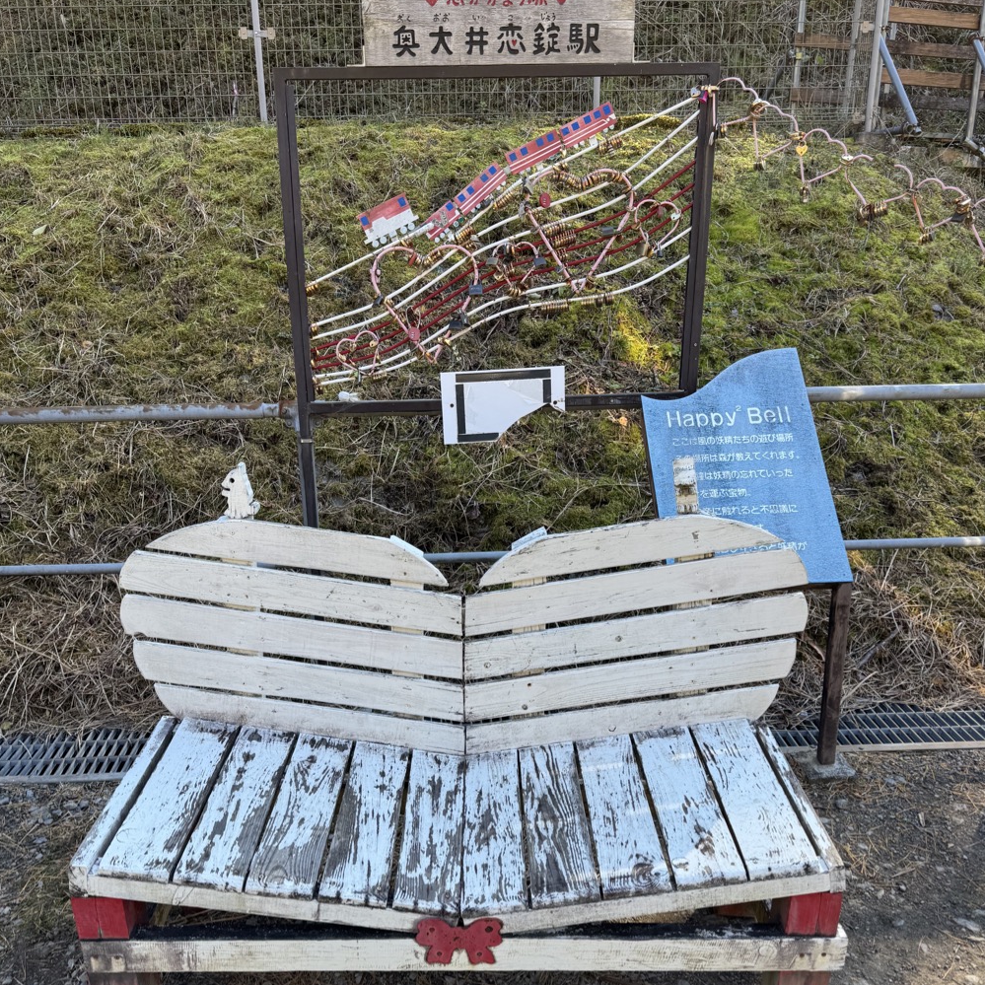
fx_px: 934
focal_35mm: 29
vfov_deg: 55.3
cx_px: 484
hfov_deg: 55.6
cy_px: 584
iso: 80
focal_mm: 6.76
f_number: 1.78
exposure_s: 1/439
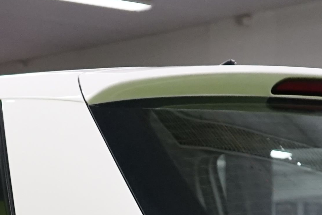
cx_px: 104
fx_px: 1458
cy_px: 413
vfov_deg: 8.1
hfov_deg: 12.6
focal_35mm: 163
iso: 1250
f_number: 4
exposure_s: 1/50
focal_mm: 30
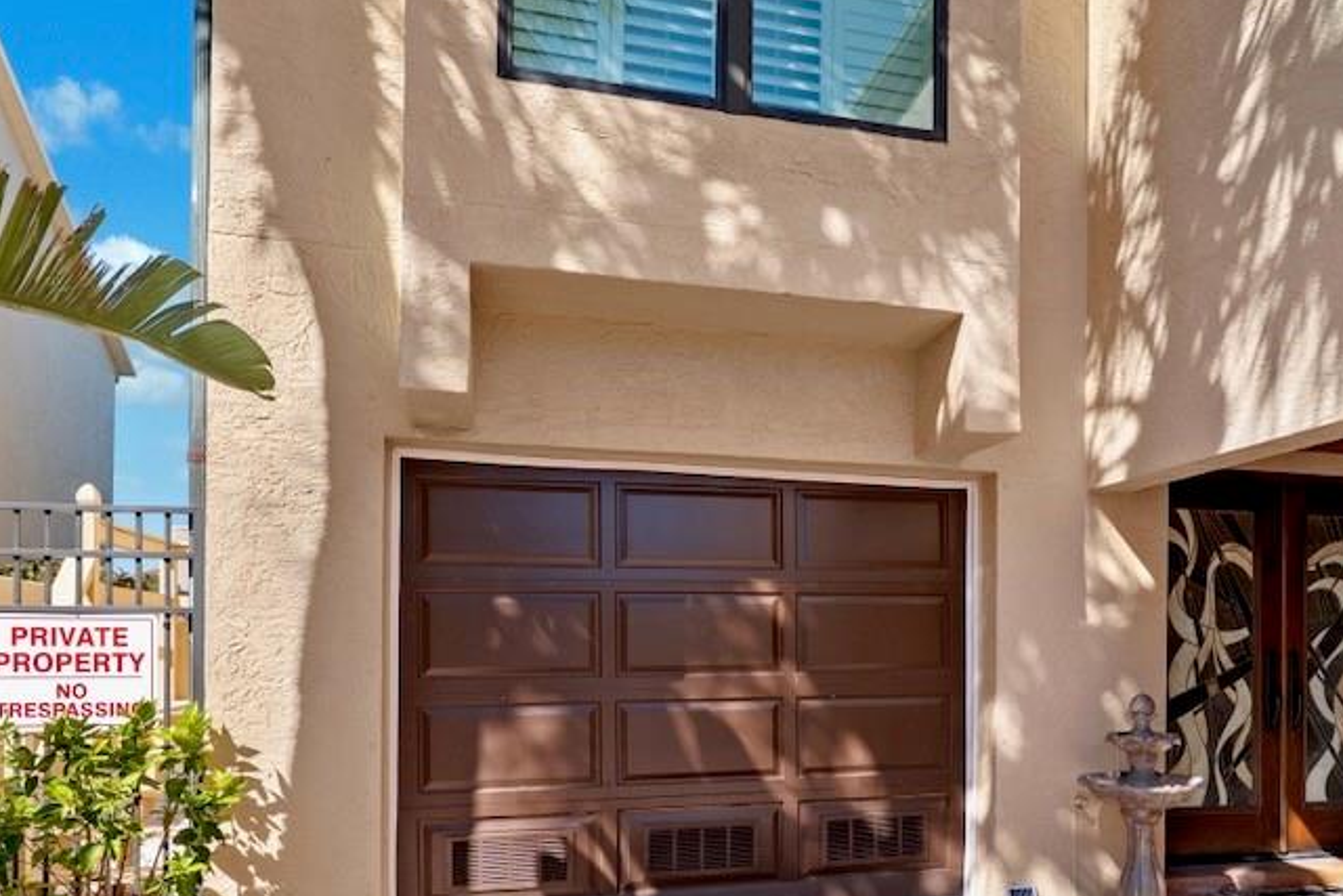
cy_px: 684
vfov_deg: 44.7
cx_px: 835
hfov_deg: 64.6
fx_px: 1045
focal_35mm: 28
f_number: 8
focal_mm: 14
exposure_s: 1/60
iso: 100
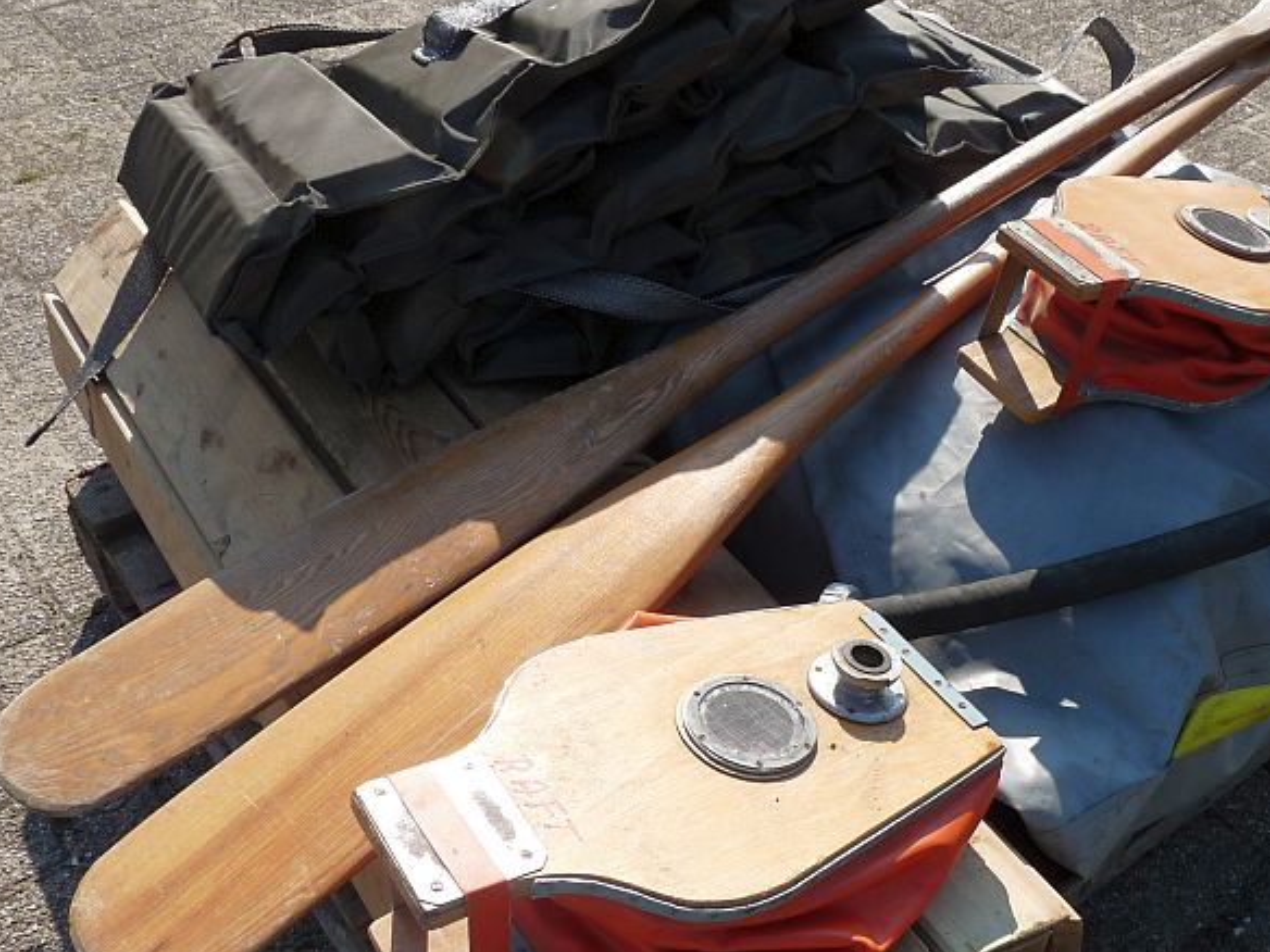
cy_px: 596
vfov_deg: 38.4
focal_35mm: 37
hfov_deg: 49.7
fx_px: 1357
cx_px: 781
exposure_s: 1/320
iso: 100
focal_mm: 4.8
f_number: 5.6
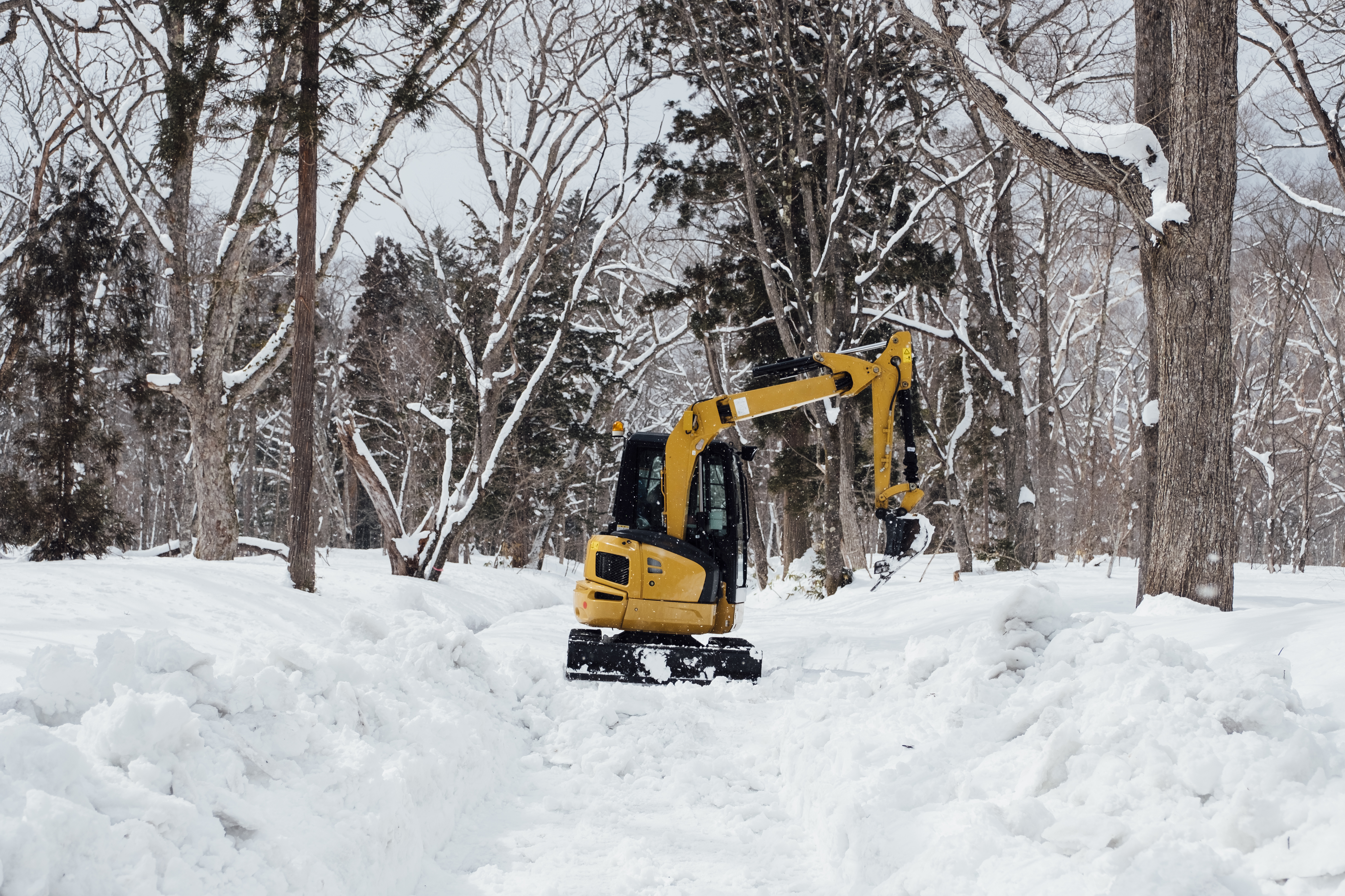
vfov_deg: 33.4
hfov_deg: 48.5
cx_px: 672
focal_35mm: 40
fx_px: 1494
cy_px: 448
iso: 200
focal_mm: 26.6
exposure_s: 1/3200
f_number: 2.8
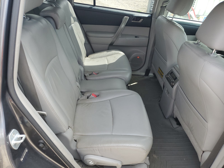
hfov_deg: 67.3
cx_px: 112
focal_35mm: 26
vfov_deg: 53.1
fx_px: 168
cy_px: 84
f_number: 1.5
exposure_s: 1/345
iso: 50
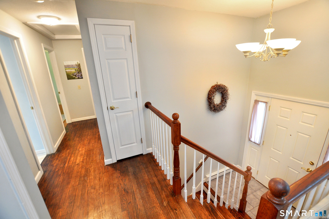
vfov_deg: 77.2
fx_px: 137
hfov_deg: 100.5
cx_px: 164
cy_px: 110
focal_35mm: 15
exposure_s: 1/8
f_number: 4.5
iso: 250
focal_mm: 10
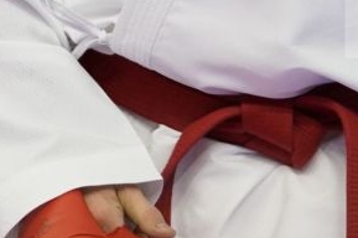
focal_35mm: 1247
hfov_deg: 1.7
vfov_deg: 1.1
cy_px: -55
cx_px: 41
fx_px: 12387
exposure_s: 1/1000
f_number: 2.8
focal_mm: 200
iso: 2000
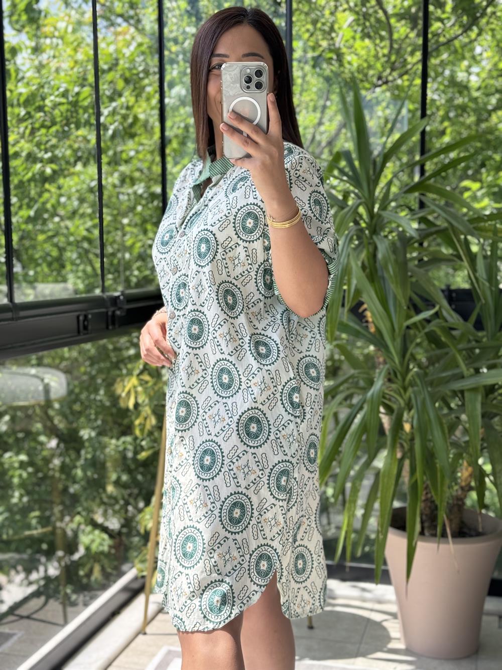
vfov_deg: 39.7
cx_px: 251
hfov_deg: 30.3
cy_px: 335
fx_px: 928
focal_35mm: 48
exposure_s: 1/293
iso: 64
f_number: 1.78
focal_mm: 6.76
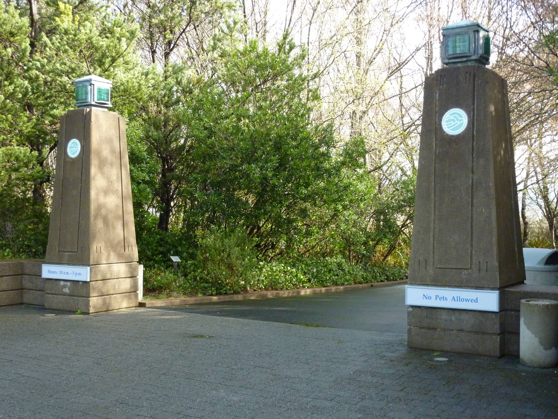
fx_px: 725
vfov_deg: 32.2
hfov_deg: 42.1
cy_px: 210
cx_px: 279
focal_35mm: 45
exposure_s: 1/320
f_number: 3.7
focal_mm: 7.3
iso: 400
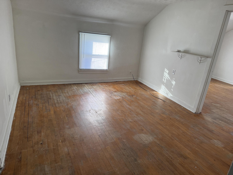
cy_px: 88
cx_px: 116
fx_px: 162
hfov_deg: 71.6
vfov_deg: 56.8
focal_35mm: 24
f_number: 1.78
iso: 160
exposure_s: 1/121
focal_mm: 6.76
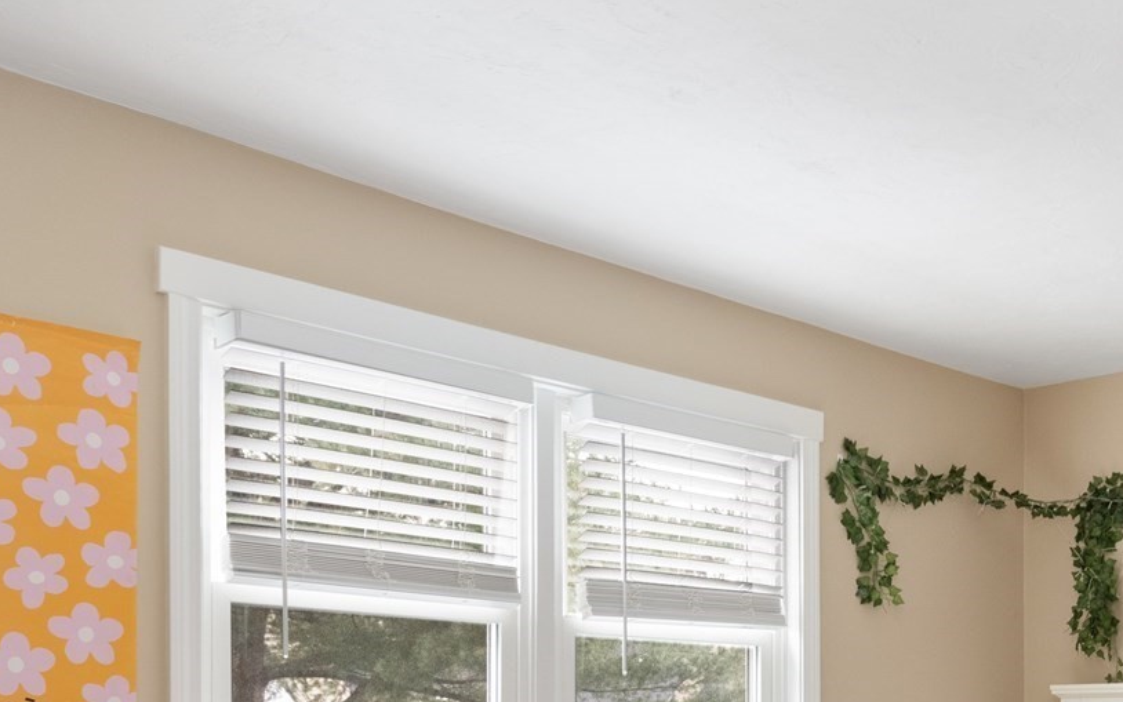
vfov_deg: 27.8
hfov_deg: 44.1
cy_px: 762
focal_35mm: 42
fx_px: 1294
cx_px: 937
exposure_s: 1/1.67
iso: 400
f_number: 10
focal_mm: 11
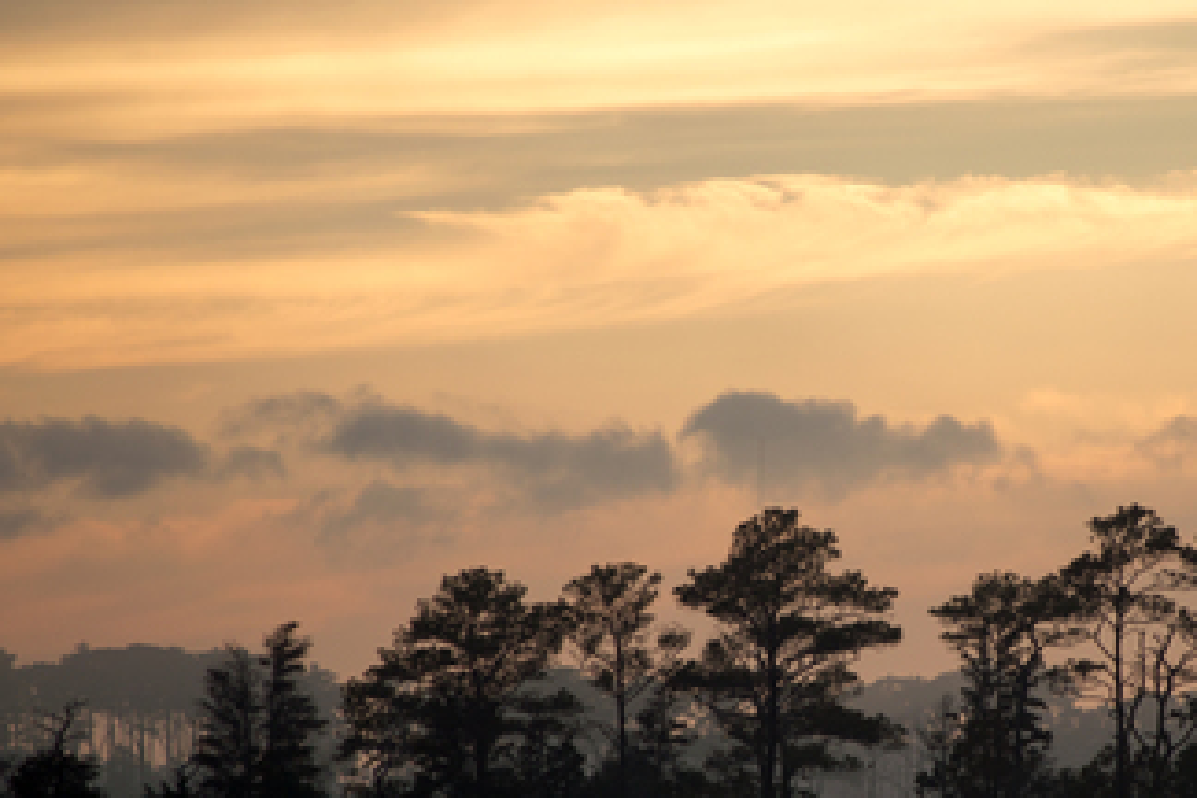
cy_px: 589
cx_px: 946
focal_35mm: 444
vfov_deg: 3.1
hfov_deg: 4.6
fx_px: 14762
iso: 100
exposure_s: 1/640
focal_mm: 160
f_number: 5.3
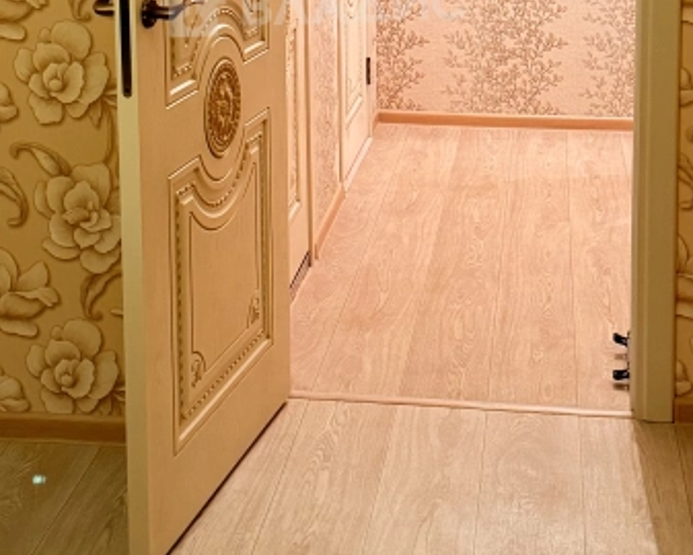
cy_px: 4
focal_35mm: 75
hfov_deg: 25.4
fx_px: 1539
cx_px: 315
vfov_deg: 19.9
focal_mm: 6.76
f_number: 1.78
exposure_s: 1/50
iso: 800
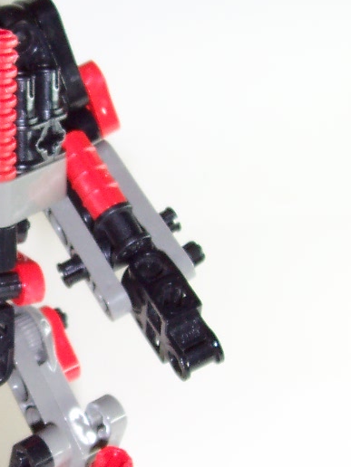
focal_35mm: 86
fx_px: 1163
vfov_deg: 22.7
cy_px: 288
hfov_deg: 16.6
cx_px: -49
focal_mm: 5.6
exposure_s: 1/60
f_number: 2.8
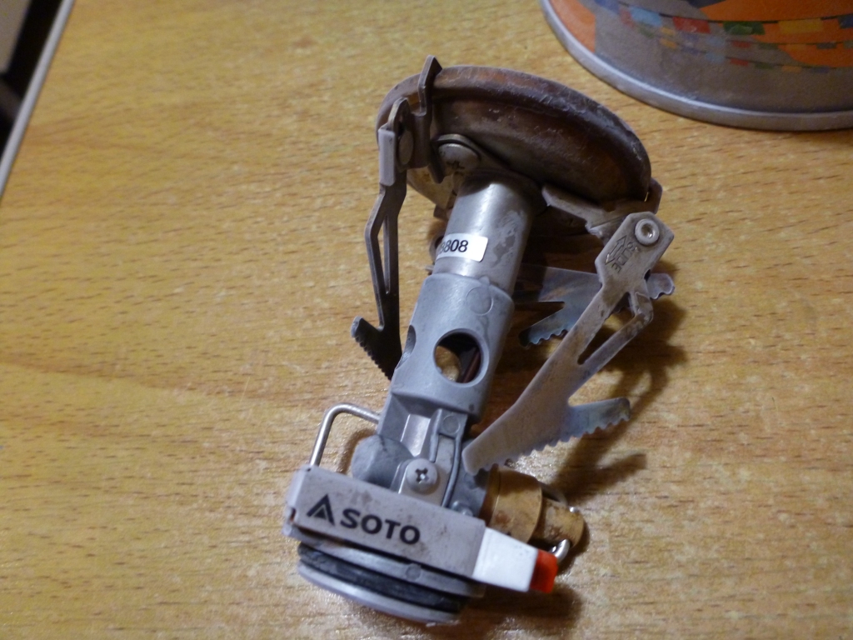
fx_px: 690
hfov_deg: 63.4
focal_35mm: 28
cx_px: 426
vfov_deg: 49.7
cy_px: 320
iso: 400
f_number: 3.3
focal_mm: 4.9
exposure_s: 1/10
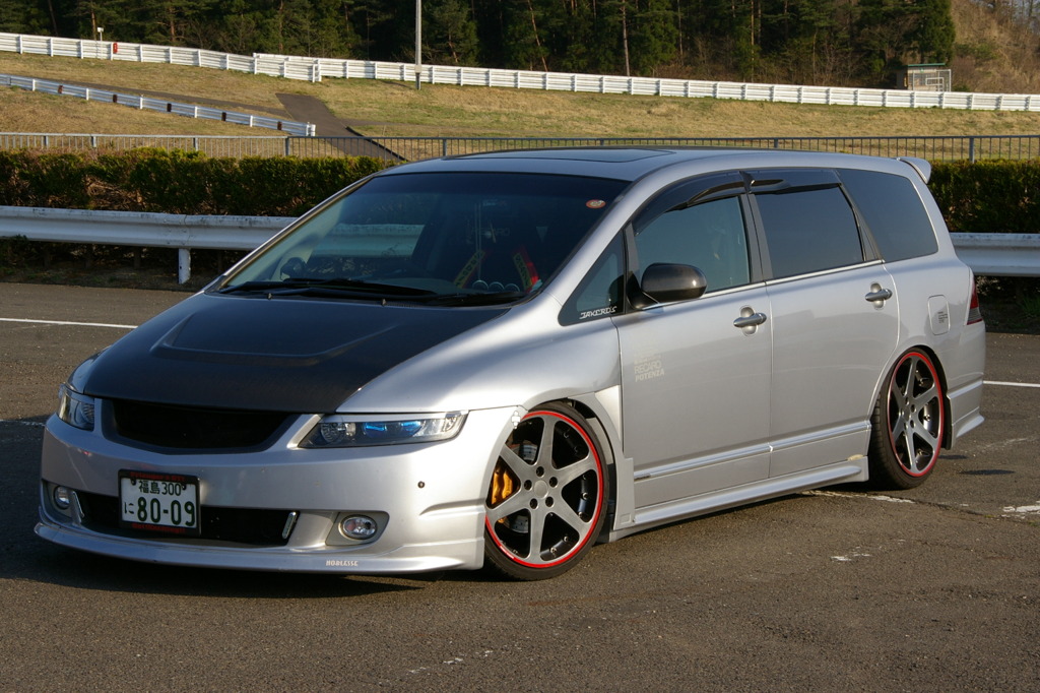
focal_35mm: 87
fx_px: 2512
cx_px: 520
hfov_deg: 23.4
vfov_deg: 15.7
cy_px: 346
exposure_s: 1/125
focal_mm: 58
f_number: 13
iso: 200
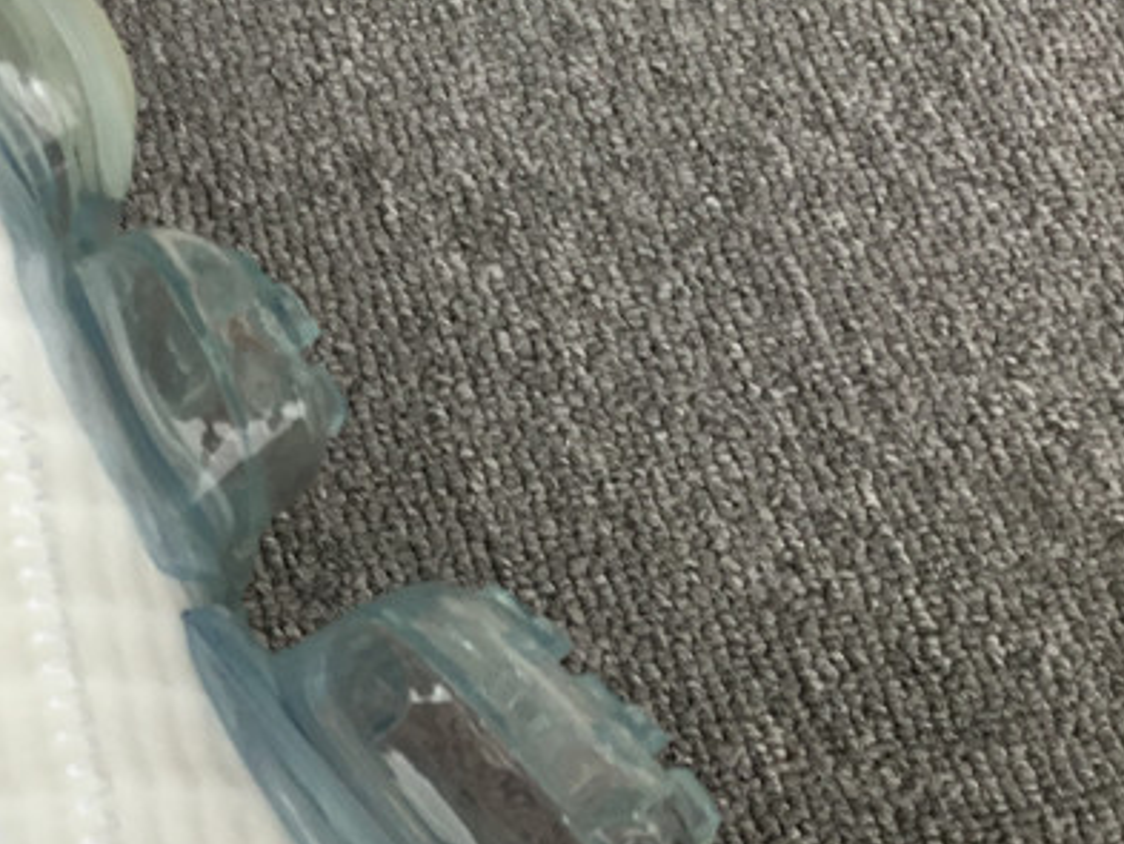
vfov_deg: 19.7
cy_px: 951
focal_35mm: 71
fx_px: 2306
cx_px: 72
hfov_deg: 26.3
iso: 40
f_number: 2.4
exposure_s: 1/100
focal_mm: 3.3
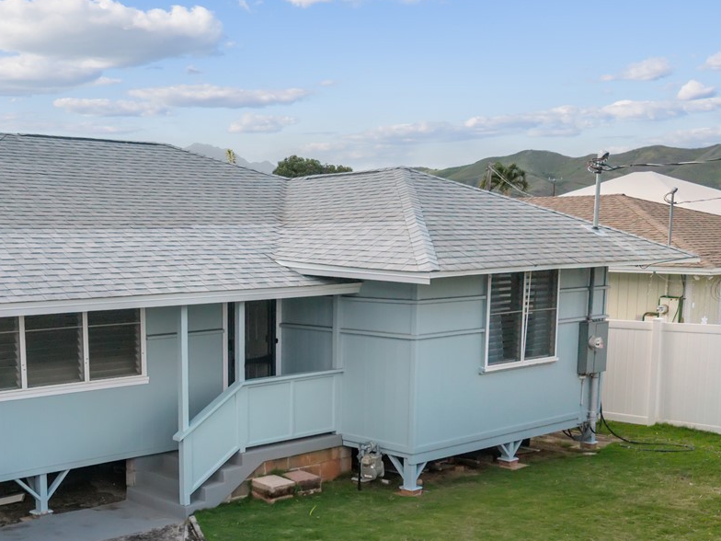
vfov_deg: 29.3
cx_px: 195
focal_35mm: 49
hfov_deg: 38.1
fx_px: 1021
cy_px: 385
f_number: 1.8
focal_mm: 8.67
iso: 400
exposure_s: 1/200
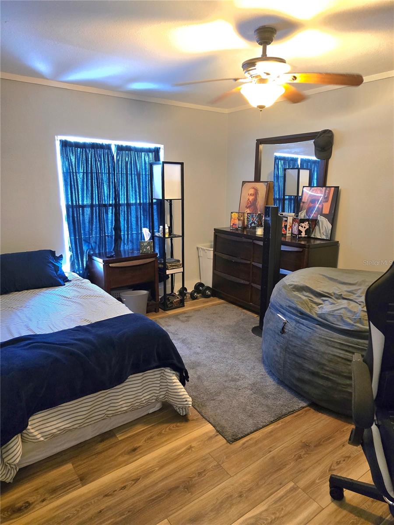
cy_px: 262
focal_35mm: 23
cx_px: 197
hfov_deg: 58.9
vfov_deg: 73.9
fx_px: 349
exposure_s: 1/60.2
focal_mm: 6.3
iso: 800
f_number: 1.7
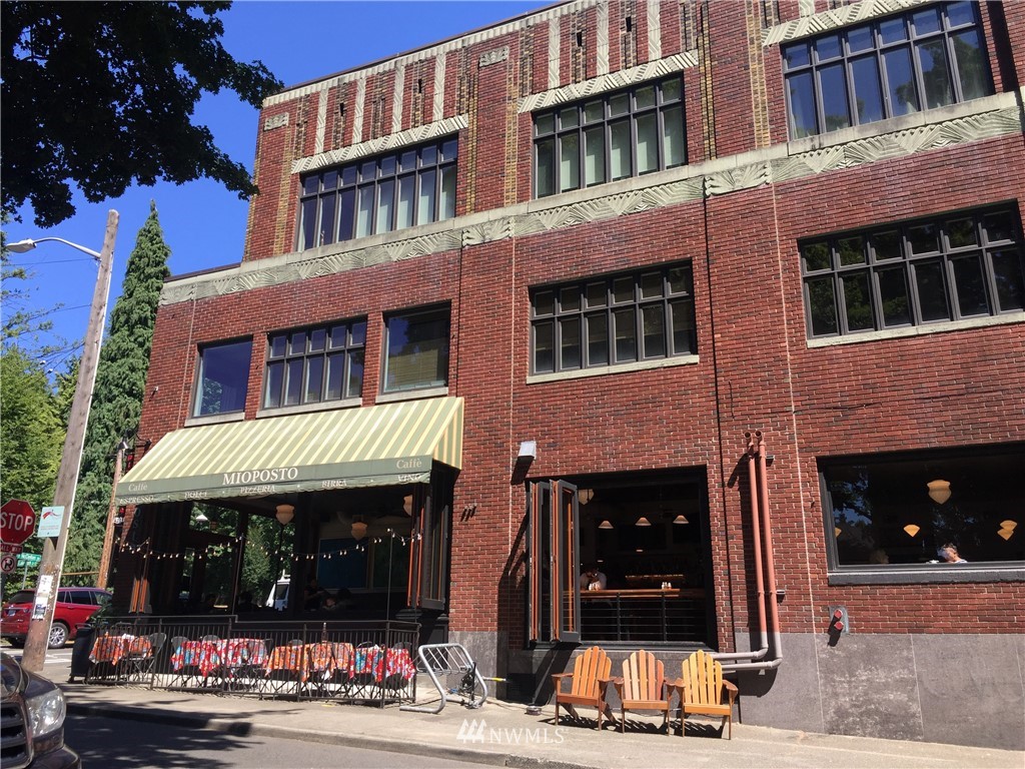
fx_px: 859
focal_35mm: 29
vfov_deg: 48.2
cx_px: 512
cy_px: 384
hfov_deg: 61.7
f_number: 2.2
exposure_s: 1/842
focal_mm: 4.15
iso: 32
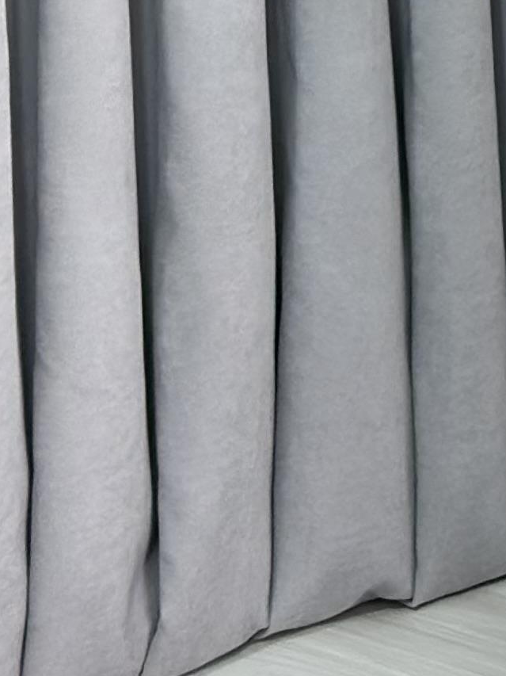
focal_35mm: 227
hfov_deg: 6.3
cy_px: -311
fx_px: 4428
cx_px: 1069
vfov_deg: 8.5
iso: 100
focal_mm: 6.86
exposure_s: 1/100
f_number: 1.78
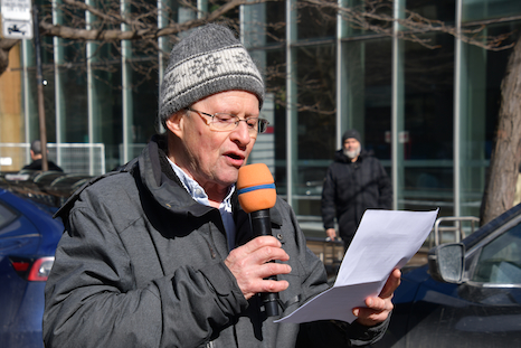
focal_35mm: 105
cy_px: 174
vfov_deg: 13.1
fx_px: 1520
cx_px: 260
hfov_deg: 19.5
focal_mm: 70
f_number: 9
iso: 100
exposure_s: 1/320
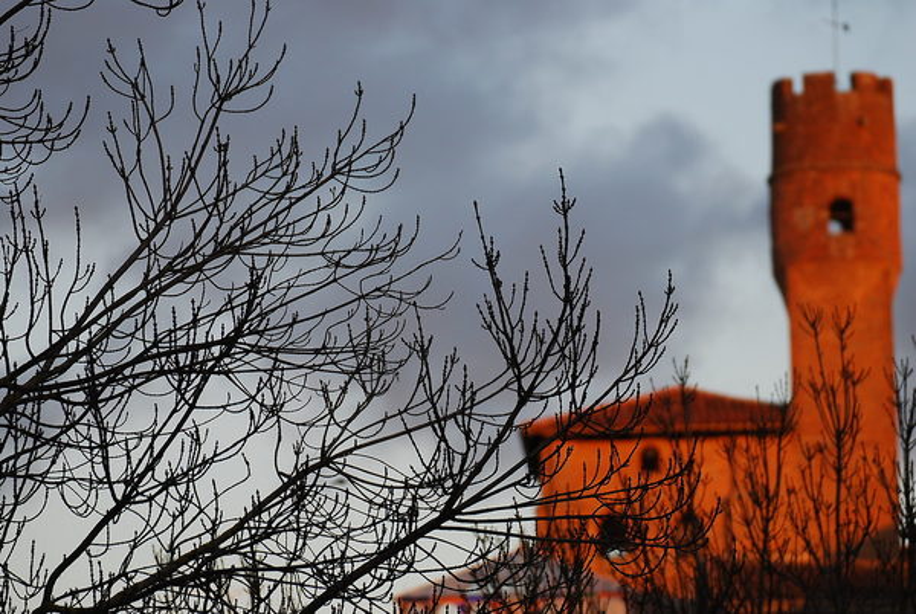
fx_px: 5542
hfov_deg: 9.4
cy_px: 307
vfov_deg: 6.3
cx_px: 458
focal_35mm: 218
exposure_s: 1/160
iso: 200
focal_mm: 145
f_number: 4.8
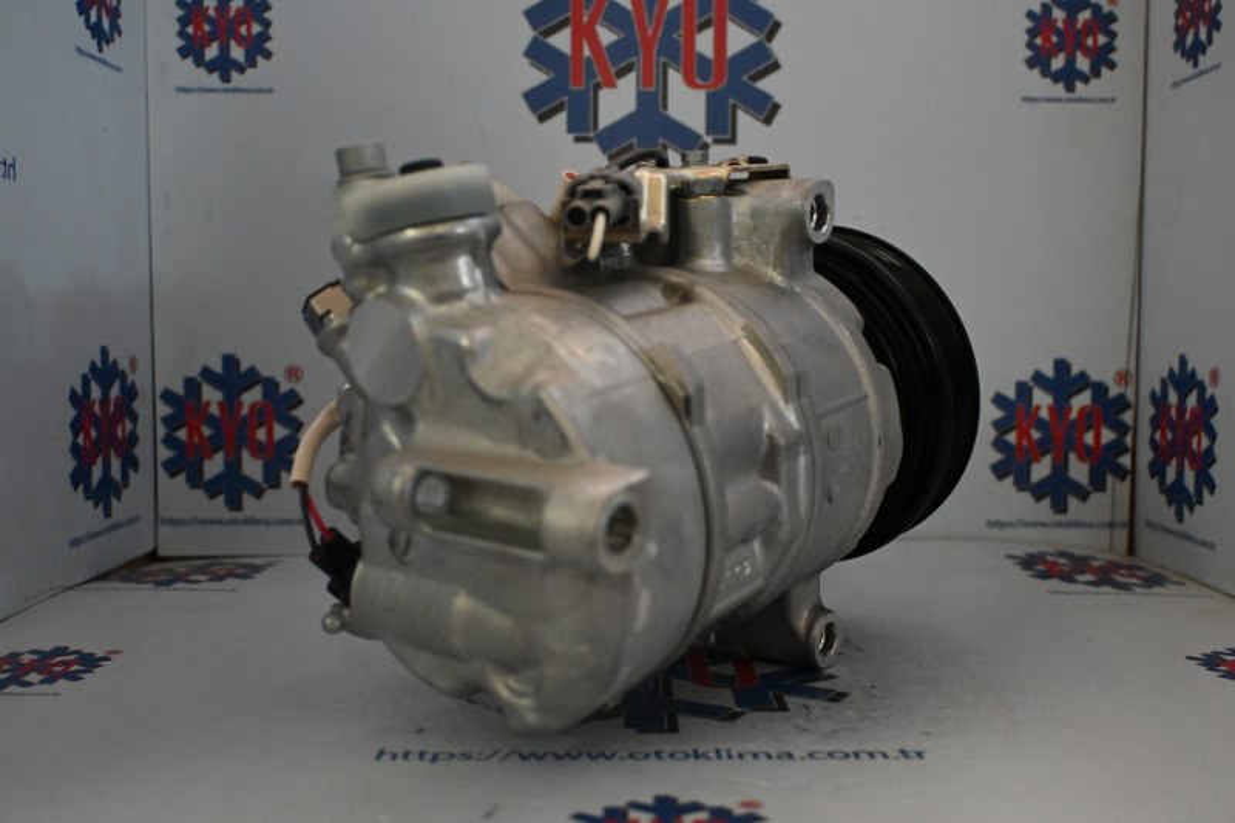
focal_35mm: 34
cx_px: 618
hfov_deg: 55.1
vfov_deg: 38.3
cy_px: 412
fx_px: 1183
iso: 3200
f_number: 4.2
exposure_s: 1/80
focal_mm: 23
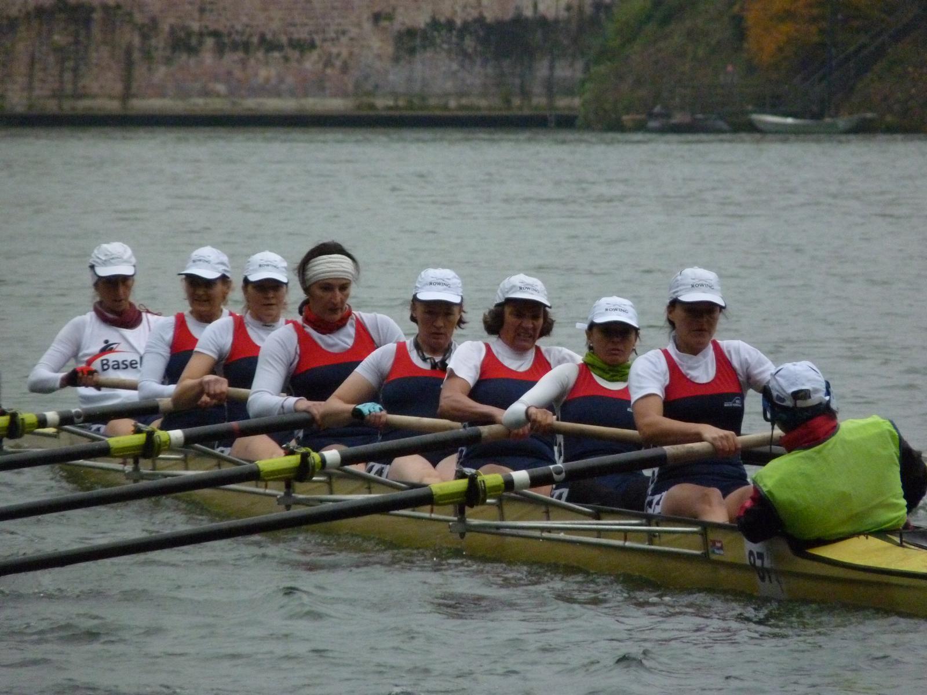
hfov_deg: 4.1
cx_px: 464
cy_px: 348
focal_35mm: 486
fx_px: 13015
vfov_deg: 3.1
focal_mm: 86.4
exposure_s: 1/500
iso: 640
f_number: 4.4
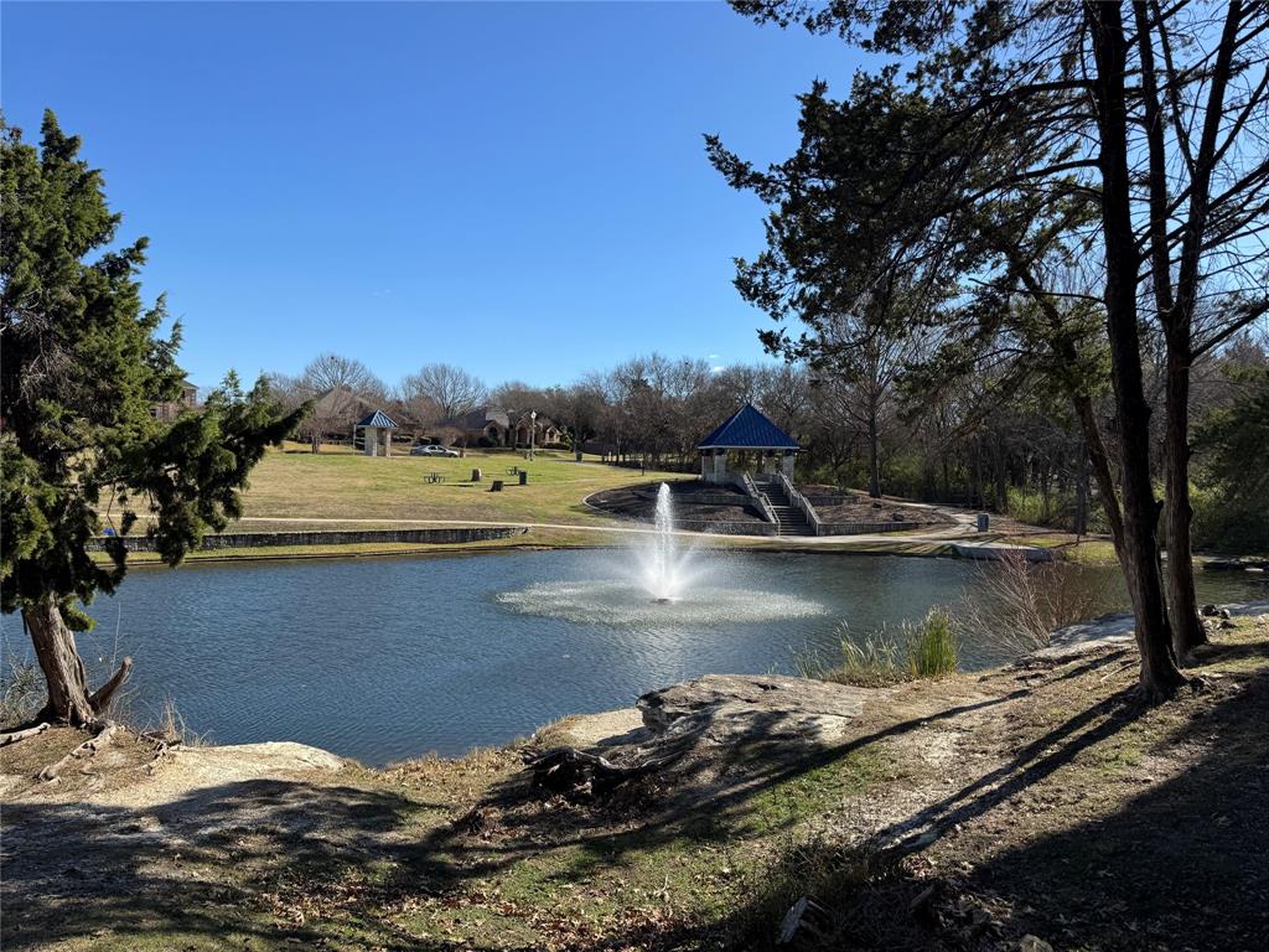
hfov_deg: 71.6
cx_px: 634
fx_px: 880
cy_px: 476
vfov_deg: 56.8
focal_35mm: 24
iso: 80
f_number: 1.78
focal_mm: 6.76
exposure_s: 1/3802
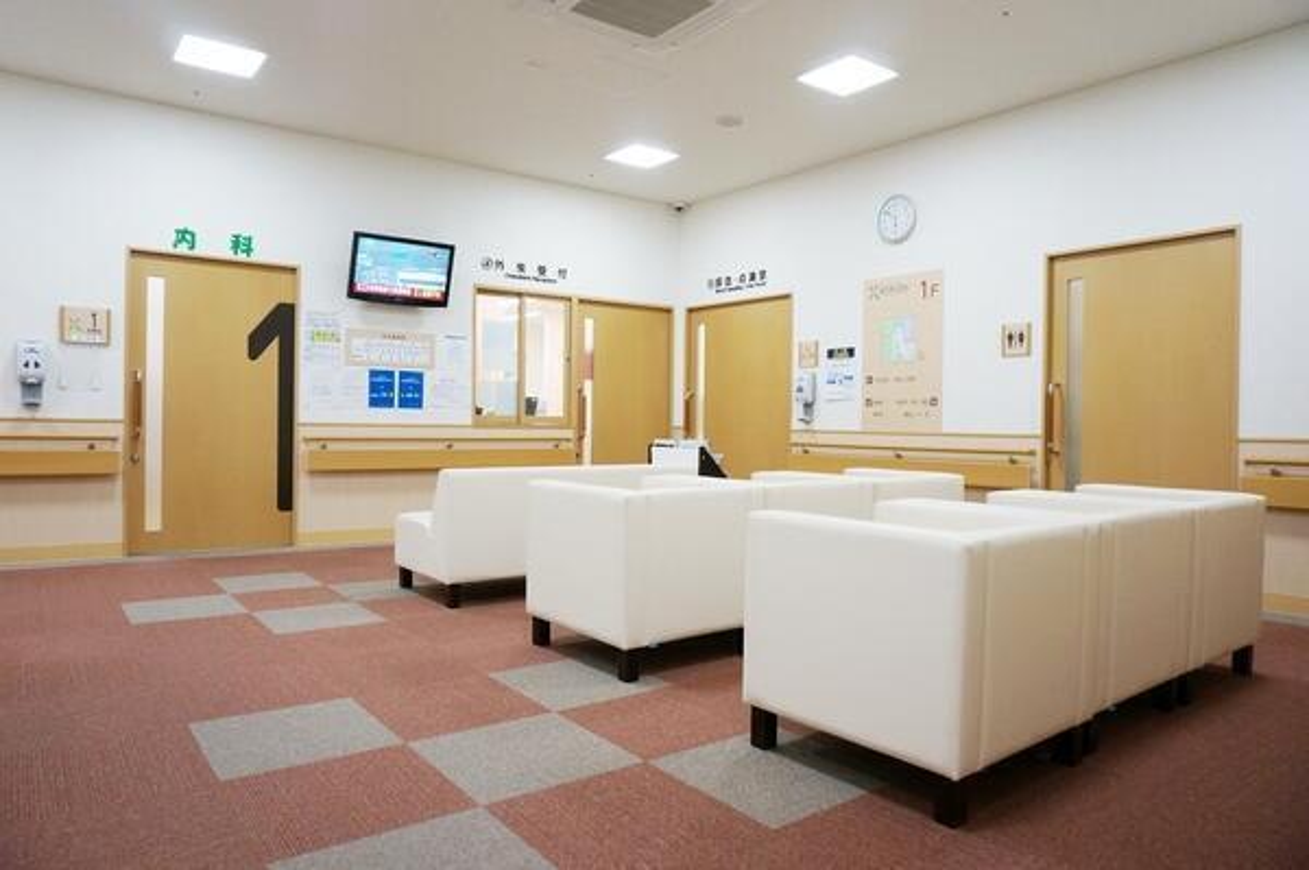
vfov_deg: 53.1
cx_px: 654
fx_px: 872
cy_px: 435
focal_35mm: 24
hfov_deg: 73.8
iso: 800
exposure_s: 1/100
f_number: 5.6
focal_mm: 16
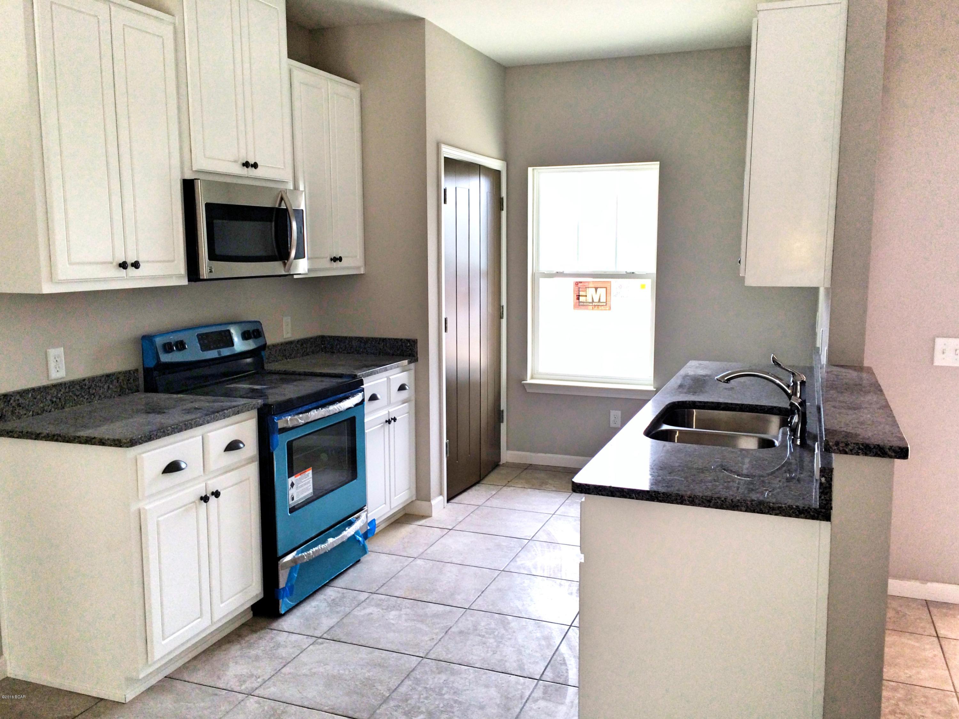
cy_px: 360
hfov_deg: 61.7
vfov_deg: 48.2
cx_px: 480
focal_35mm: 29
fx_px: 803
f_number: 2.2
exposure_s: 1/36
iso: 32
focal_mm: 4.15
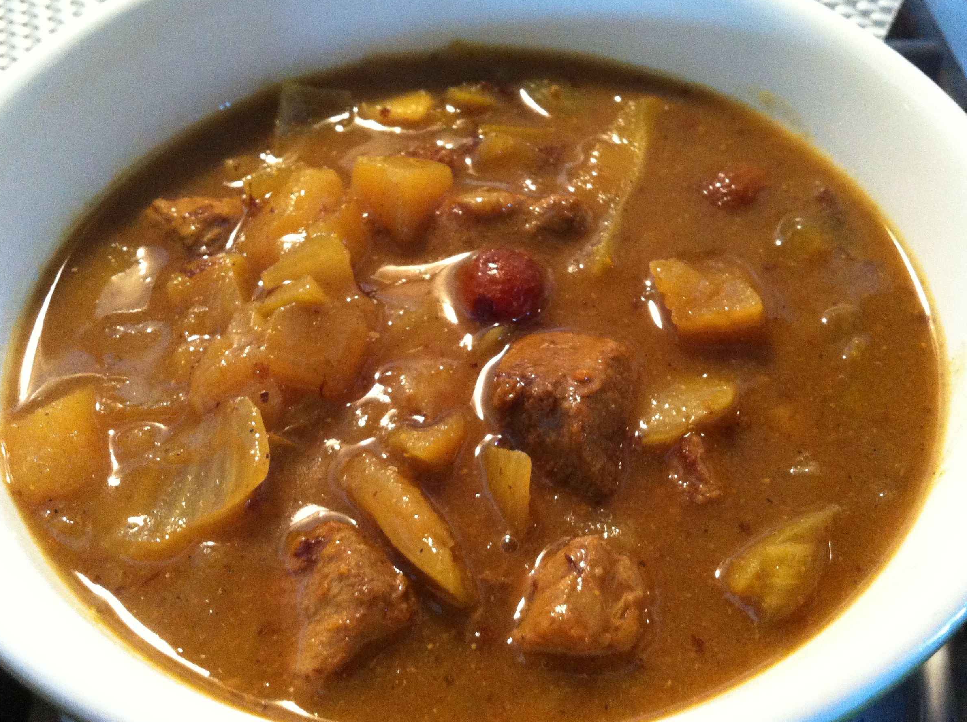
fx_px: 1060
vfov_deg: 37.6
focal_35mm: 38
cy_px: 368
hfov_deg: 49.0
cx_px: 480
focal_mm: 3.85
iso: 500
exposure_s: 1/15
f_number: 2.8
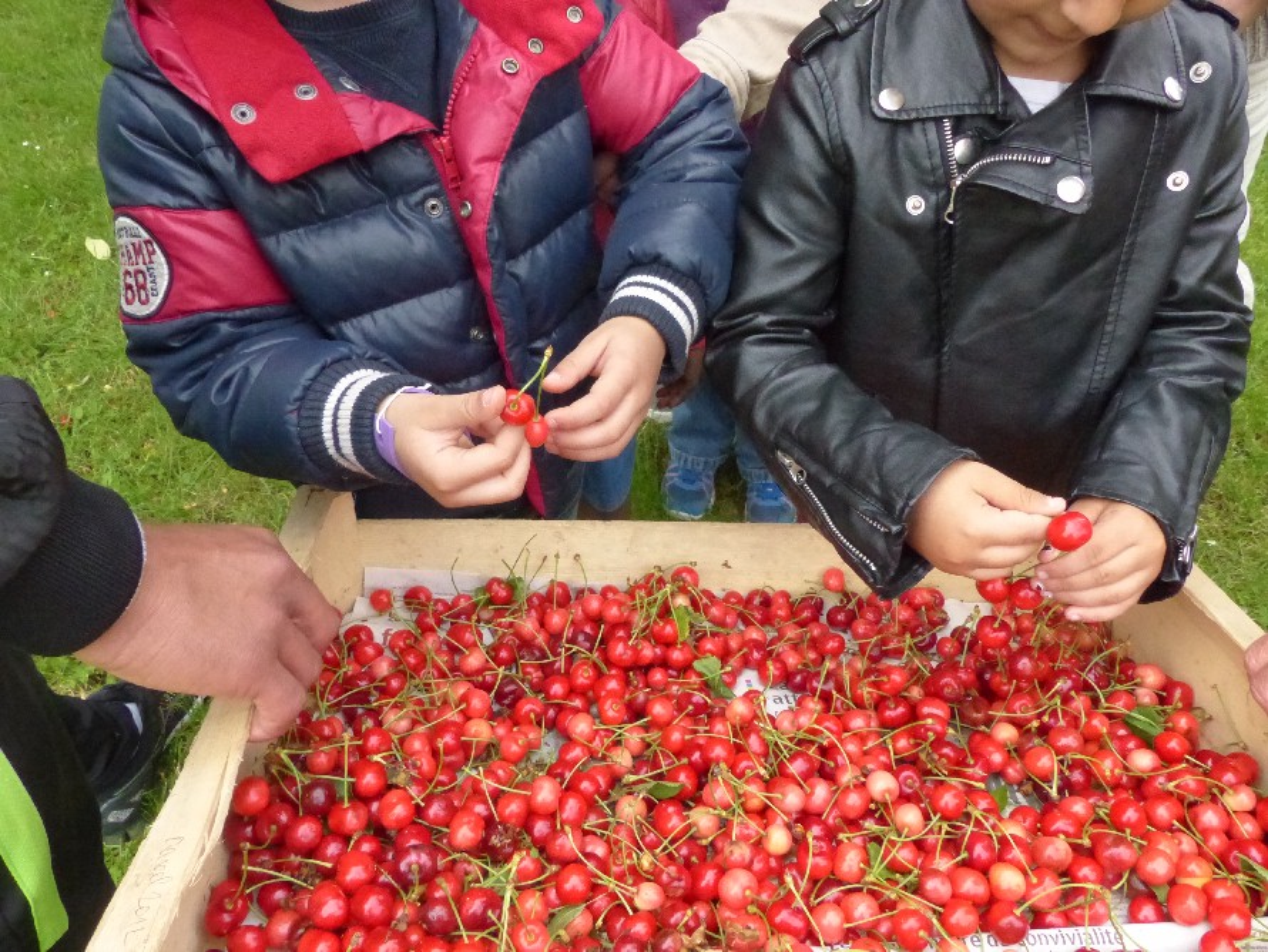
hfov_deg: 69.4
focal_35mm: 25
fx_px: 916
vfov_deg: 54.9
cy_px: 476
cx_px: 634
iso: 800
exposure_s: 1/1300
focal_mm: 4.5
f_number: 4
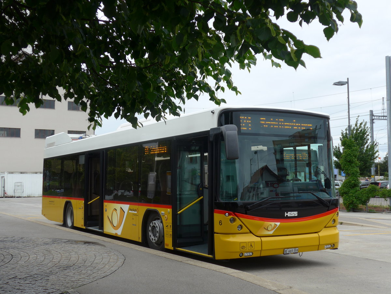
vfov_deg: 31.5
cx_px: 196
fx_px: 520
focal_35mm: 46
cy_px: 147
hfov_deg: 41.2
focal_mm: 9.5
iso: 80
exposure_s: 1/1000
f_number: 3
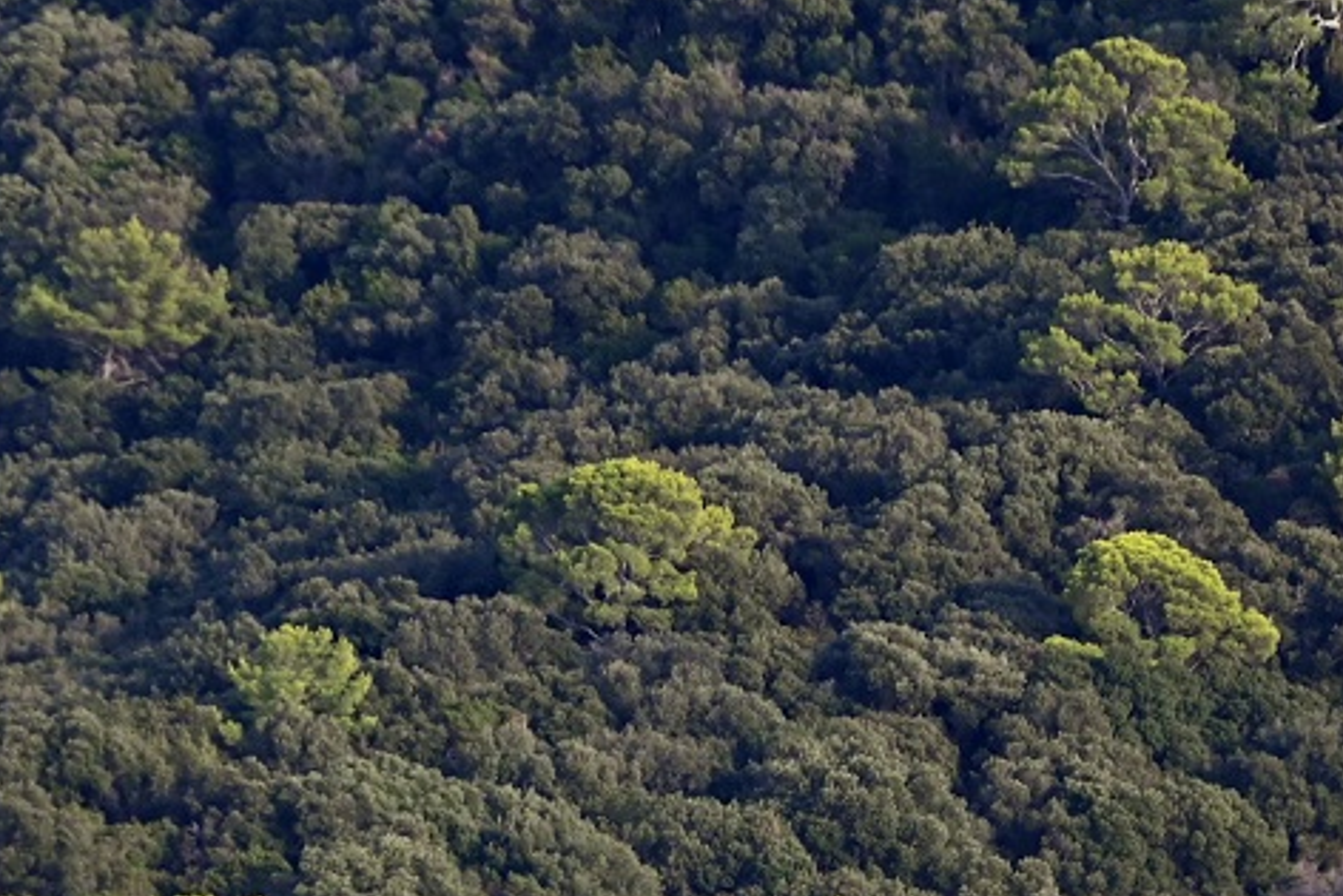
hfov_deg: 2.5
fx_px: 30822
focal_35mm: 826
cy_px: 1148
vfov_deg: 1.7
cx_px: 447
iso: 450
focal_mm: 300
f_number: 5.6
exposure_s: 1/500
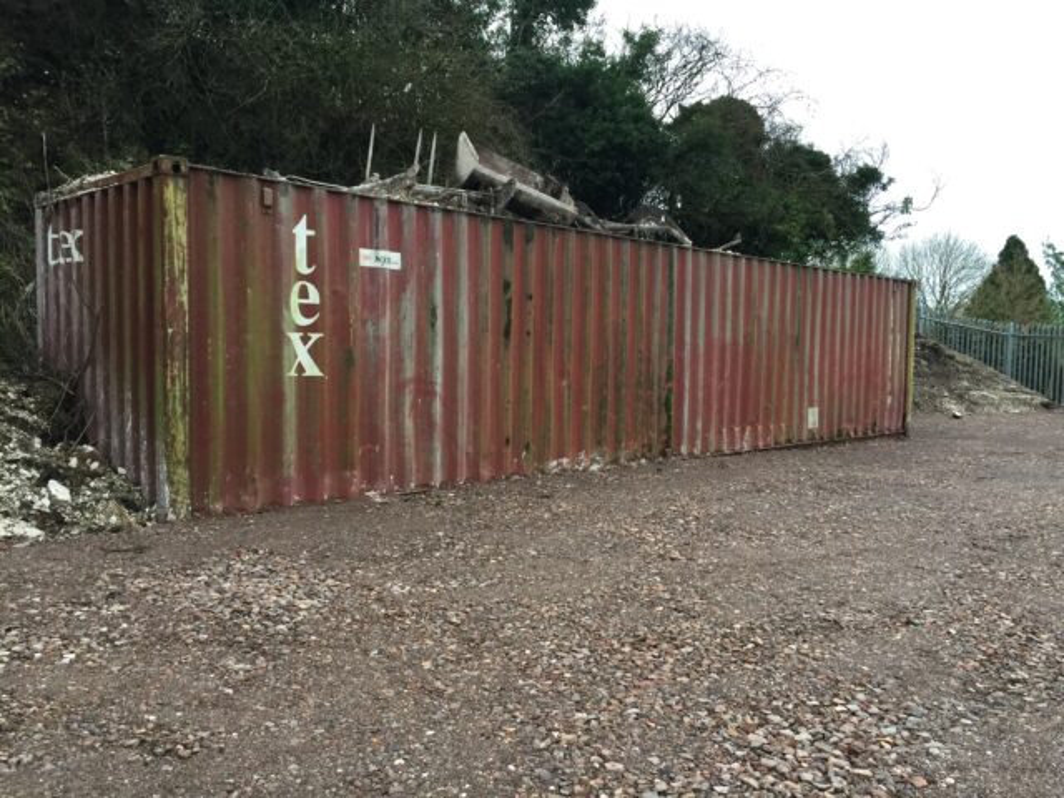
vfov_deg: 48.2
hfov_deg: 61.7
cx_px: 532
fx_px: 891
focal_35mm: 29
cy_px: 399
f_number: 2.2
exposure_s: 1/33
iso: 32
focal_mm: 4.15
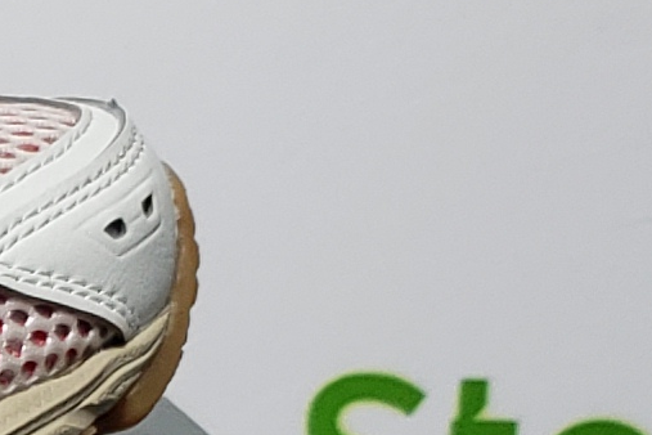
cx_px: -995
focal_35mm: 215
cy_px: 1147
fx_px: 3894
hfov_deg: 8.6
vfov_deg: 6.0
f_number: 1.5
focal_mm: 4.3
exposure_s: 1/449
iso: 50
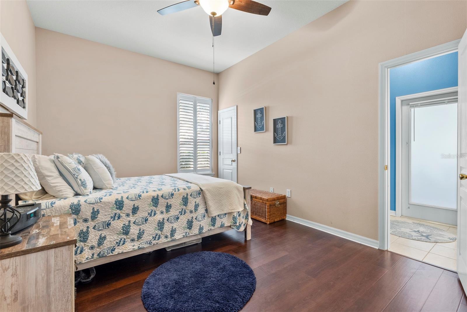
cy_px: 156
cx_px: 234
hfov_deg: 96.7
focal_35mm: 16
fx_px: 208
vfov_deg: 73.8
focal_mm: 16
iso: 320
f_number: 9
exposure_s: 1
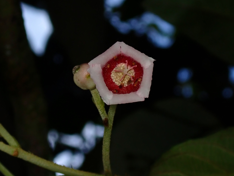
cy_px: 89
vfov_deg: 14.7
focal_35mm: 101
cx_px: 117
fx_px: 683
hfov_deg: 19.4
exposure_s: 1/200
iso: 250
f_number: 6.3
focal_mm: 18
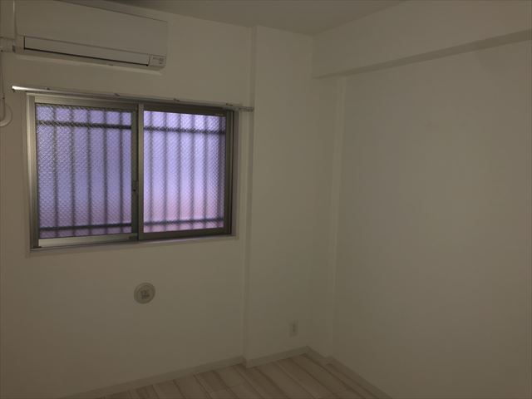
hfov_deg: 63.4
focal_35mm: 28
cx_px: 266
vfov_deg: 49.7
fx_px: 430
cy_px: 200
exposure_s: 1/12
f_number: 1.8
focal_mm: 3.99
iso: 64
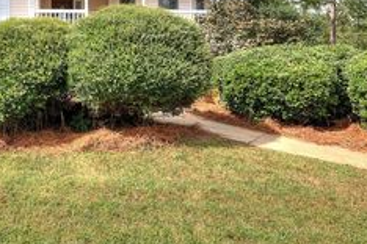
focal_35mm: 32
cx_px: 75
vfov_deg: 40.0
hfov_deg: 54.8
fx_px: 326
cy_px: 61
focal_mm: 15
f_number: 11
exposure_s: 1/200
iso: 400
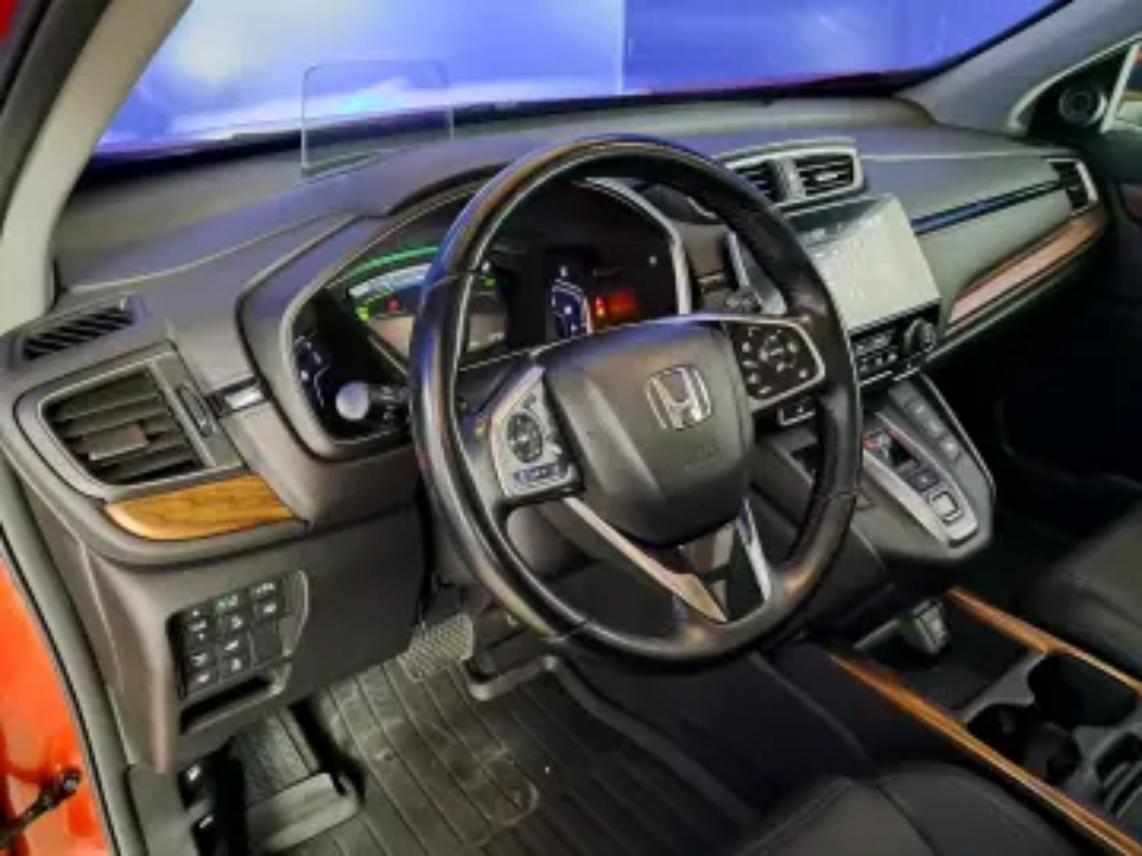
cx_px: 571
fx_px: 891
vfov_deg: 51.4
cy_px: 428
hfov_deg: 65.3
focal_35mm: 27
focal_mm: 4
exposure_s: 1/20
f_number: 1.8
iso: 1600
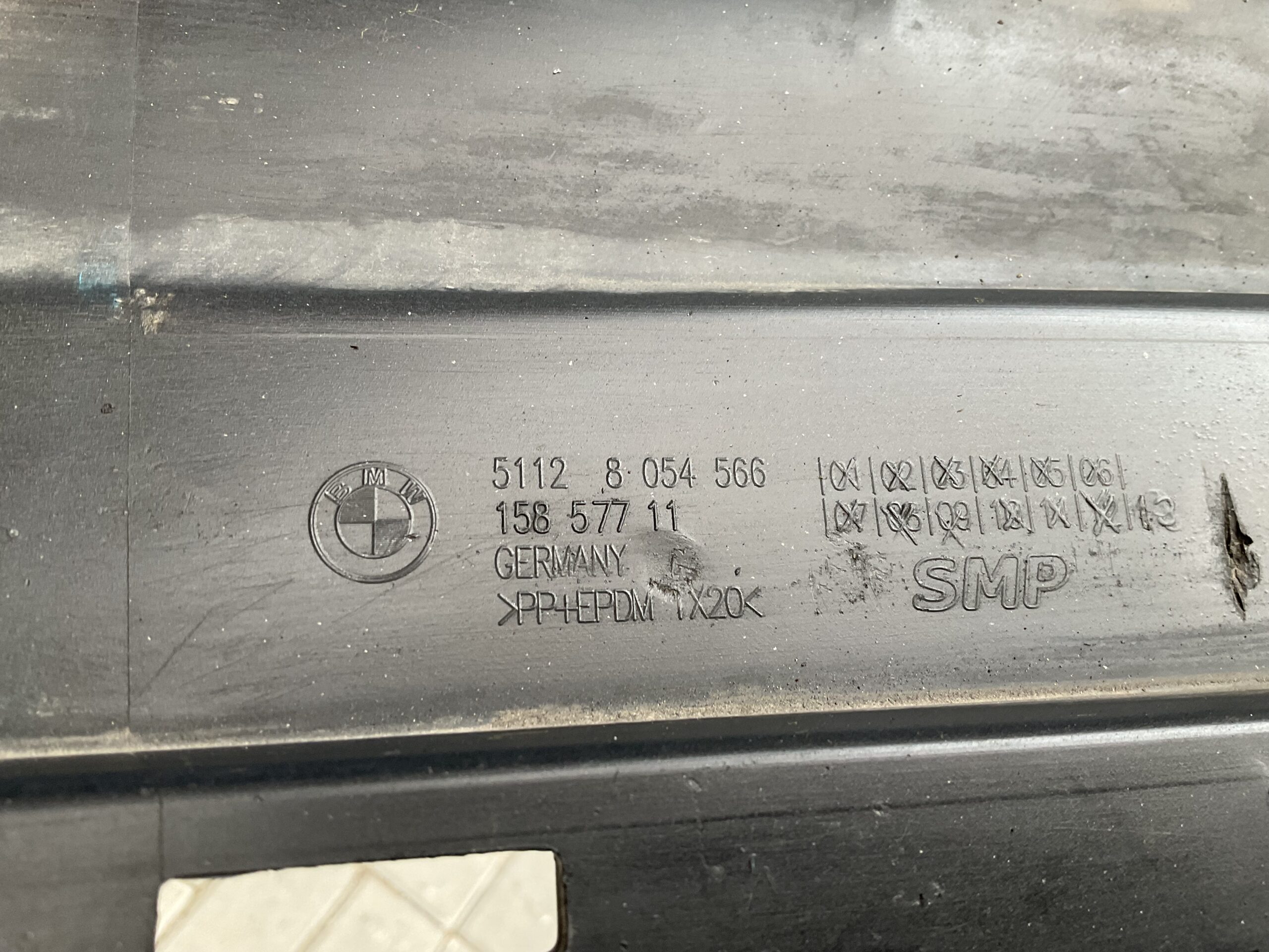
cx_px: 634
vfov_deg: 48.2
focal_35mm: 29
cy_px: 476
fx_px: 1063
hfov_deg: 61.7
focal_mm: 3
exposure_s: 1/60
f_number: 1.8
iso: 50
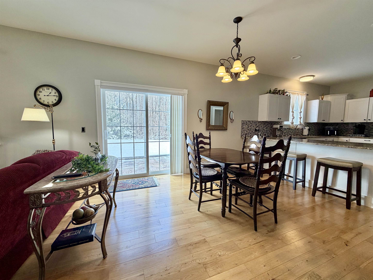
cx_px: 186
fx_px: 151
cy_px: 140
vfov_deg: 85.7
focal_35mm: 14
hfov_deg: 102.1
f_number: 2.2
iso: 80
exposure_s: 1/120
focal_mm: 2.22
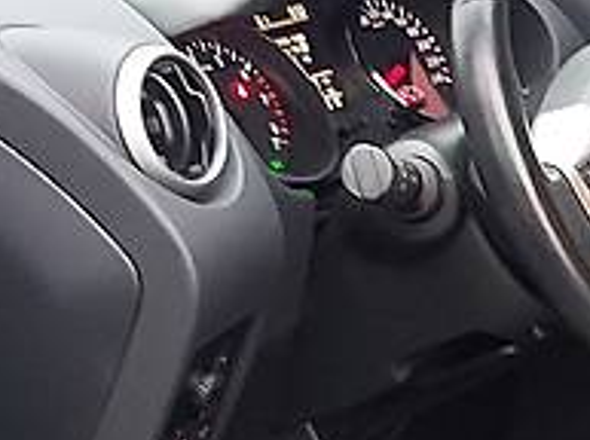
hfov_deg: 17.6
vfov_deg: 13.6
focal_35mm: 108
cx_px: 660
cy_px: 296
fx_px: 1837
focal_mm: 3.9
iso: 320
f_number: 1.7
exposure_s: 1/30
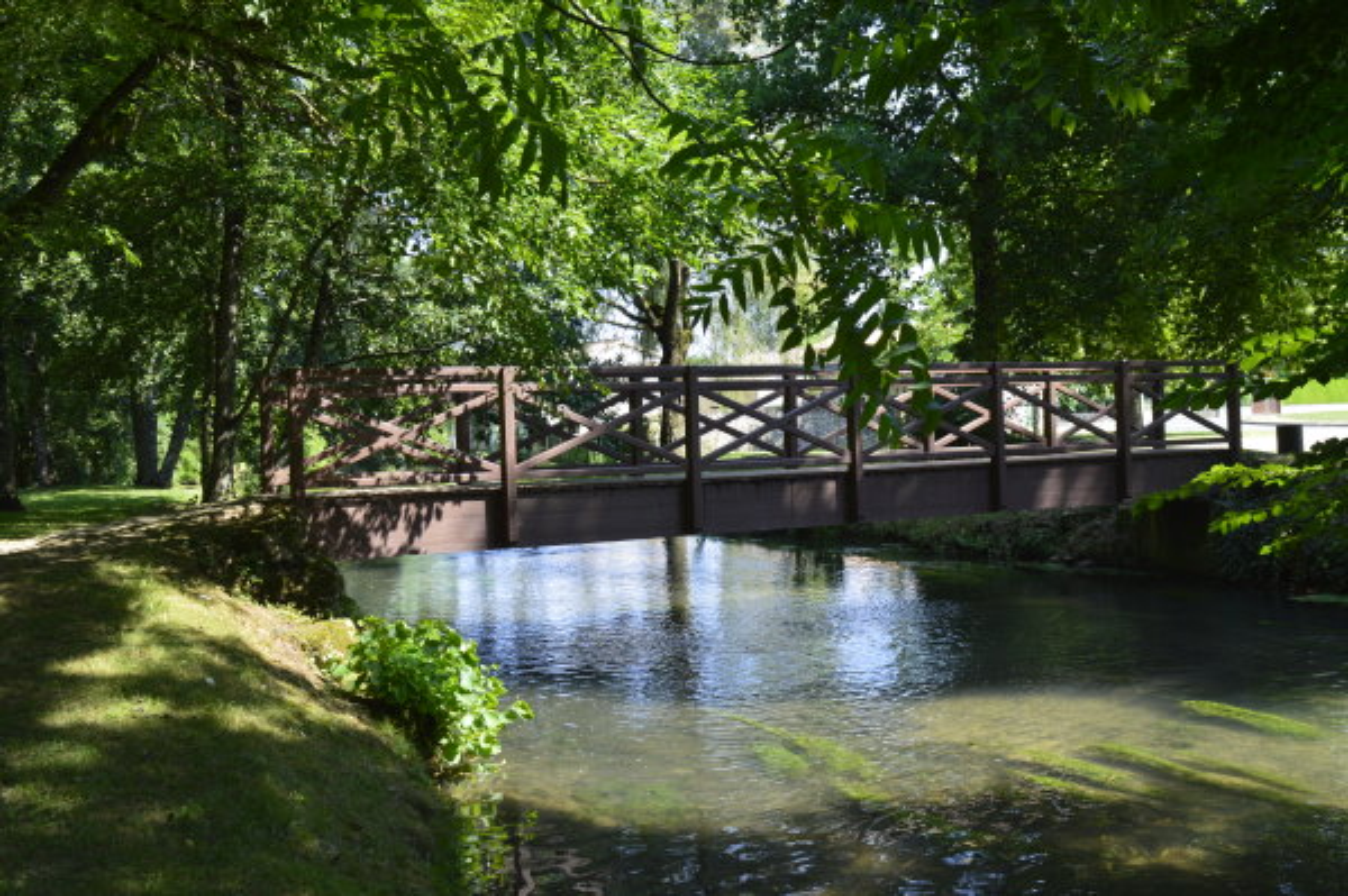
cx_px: 674
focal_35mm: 38
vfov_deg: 35.4
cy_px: 448
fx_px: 1403
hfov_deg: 51.3
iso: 400
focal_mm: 25
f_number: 9
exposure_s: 1/160
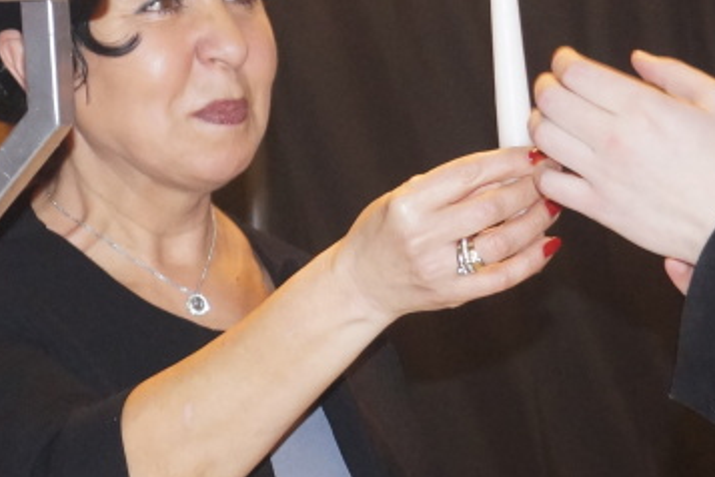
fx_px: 5005
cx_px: 32
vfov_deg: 5.5
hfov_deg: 8.1
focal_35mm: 252
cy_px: 229
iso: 800
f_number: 5
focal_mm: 40
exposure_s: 1/100
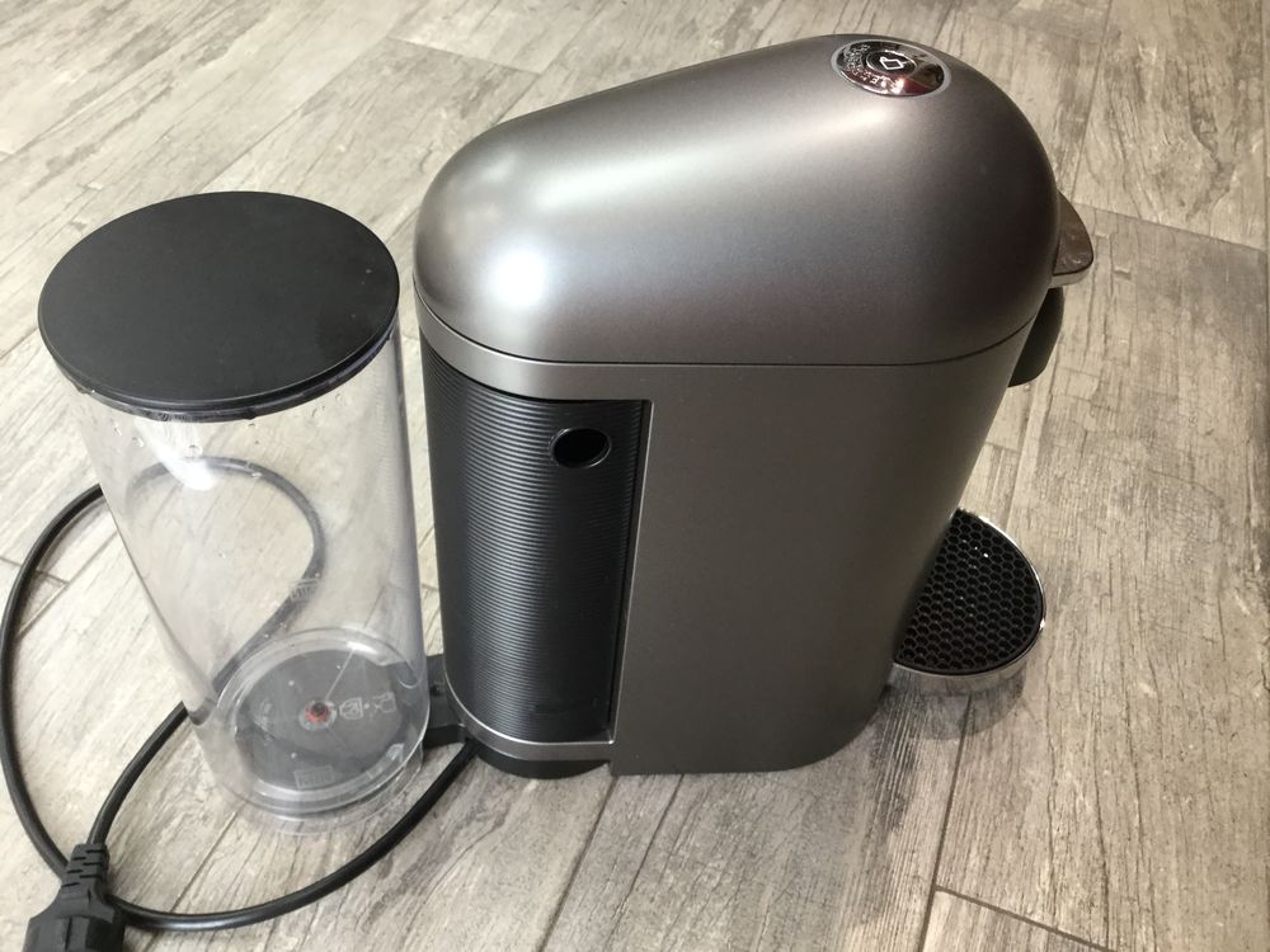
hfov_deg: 58.4
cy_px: 476
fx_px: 1137
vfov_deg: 45.4
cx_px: 635
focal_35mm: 31
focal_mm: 3.3
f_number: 2.4
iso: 80
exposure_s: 1/33
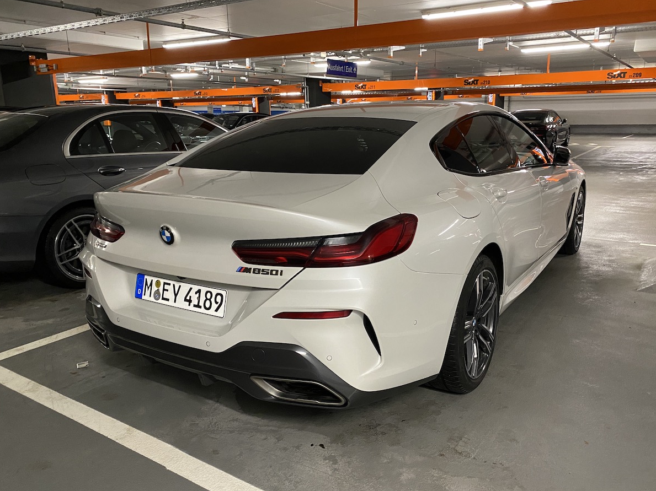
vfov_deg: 49.7
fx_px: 530
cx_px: 339
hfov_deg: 63.4
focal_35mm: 28
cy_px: 256
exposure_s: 1/50
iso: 500
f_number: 1.8
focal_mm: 4.25
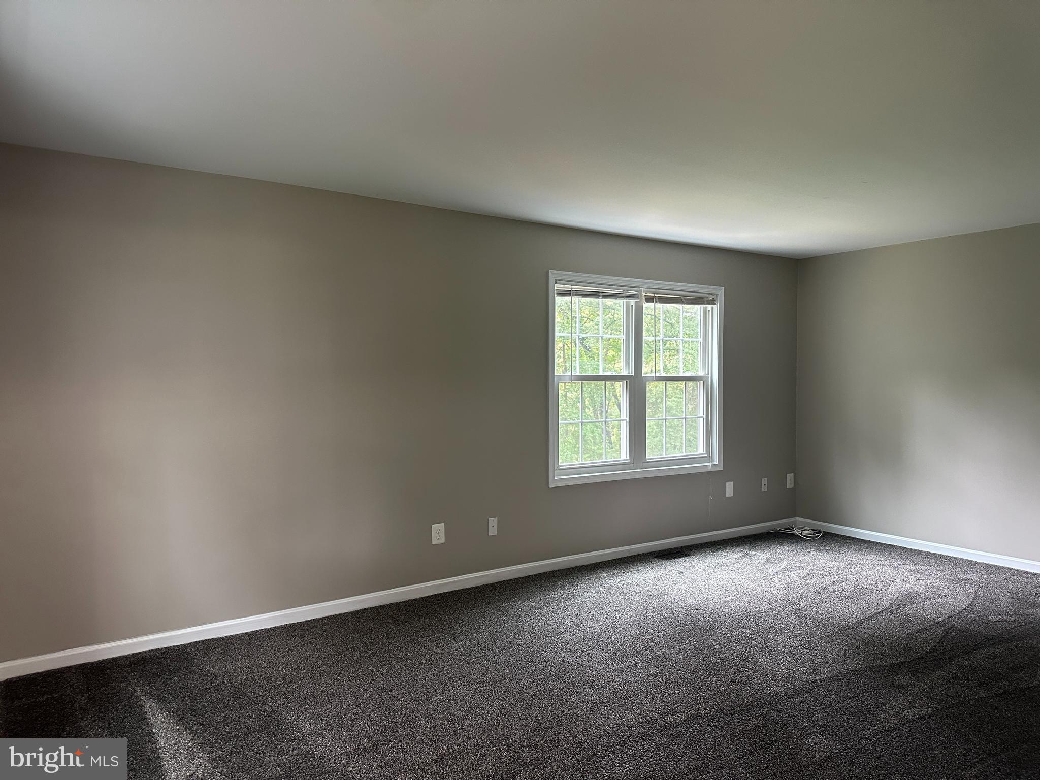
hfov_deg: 71.6
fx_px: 721
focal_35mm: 24
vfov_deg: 56.8
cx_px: 520
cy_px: 390
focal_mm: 6.86
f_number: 1.78
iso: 500
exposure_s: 1/60
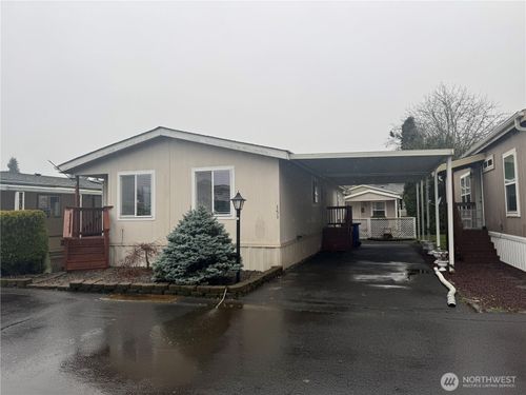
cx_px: 263
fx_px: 365
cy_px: 198
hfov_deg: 71.6
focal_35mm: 24
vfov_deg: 56.8
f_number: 1.78
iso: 80
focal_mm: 6.76
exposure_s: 1/567
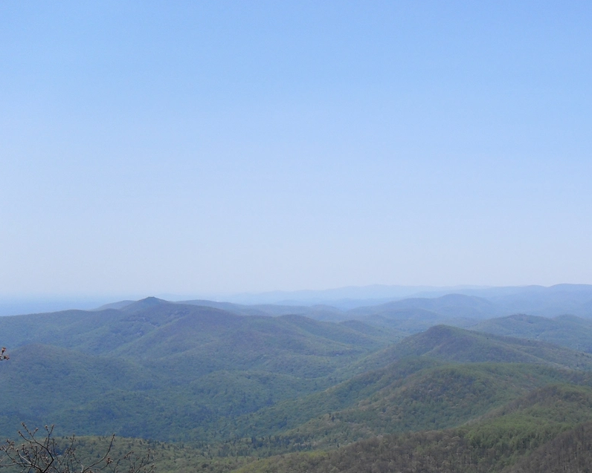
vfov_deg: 25.2
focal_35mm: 60
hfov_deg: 30.2
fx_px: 1051
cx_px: 521
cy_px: 335
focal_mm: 6.3
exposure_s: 1/350
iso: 80
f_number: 7
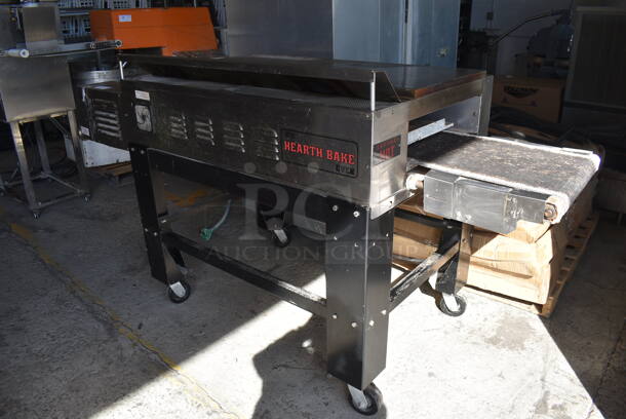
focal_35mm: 27
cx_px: 313
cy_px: 210
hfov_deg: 67.3
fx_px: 470
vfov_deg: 48.0
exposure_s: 1/250
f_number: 5.6
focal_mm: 18
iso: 220
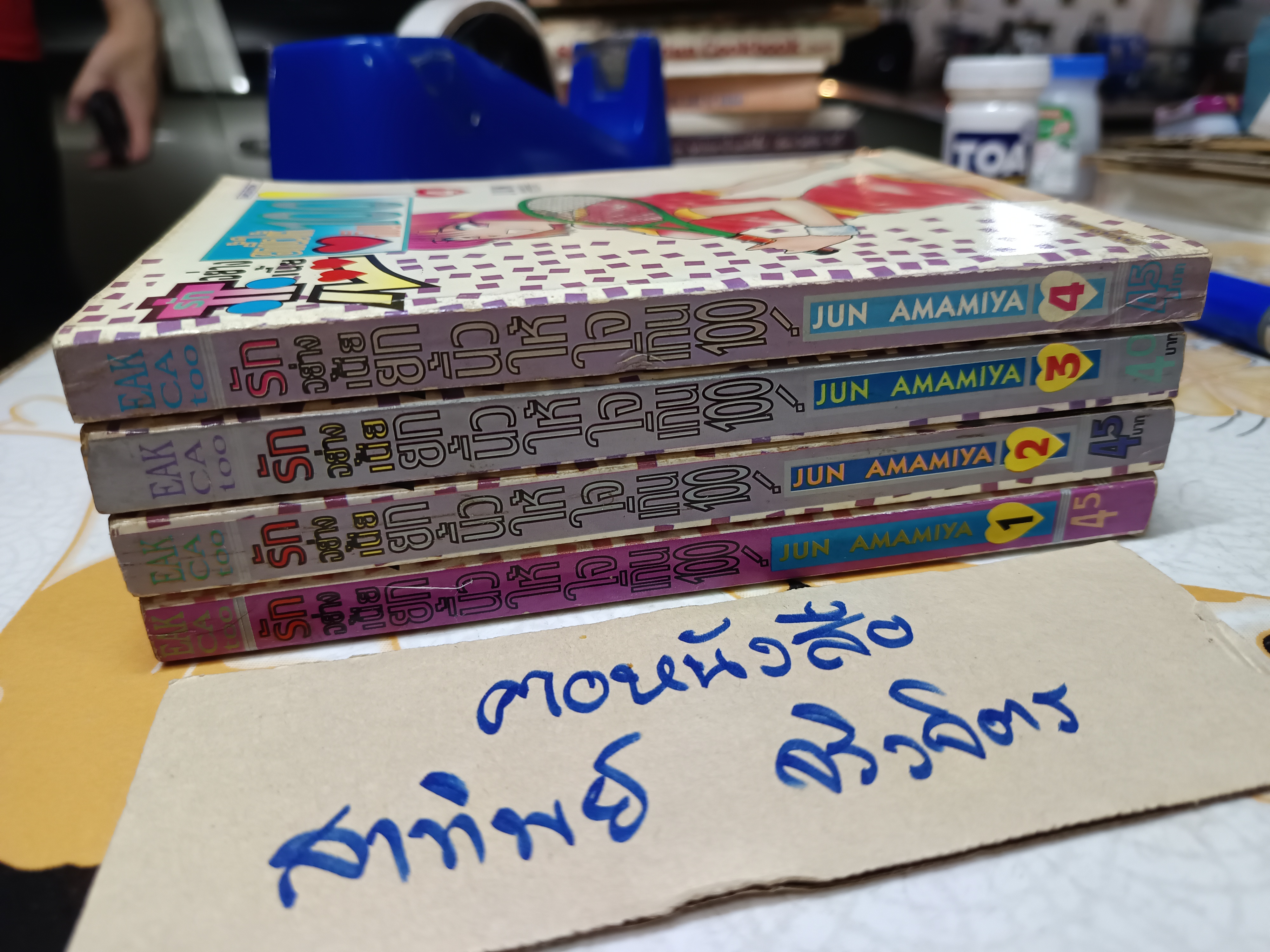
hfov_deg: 71.6
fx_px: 881
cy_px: 476
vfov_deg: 56.8
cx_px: 635
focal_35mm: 24
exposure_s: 1/25
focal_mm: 5.31
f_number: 1.7
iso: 1148
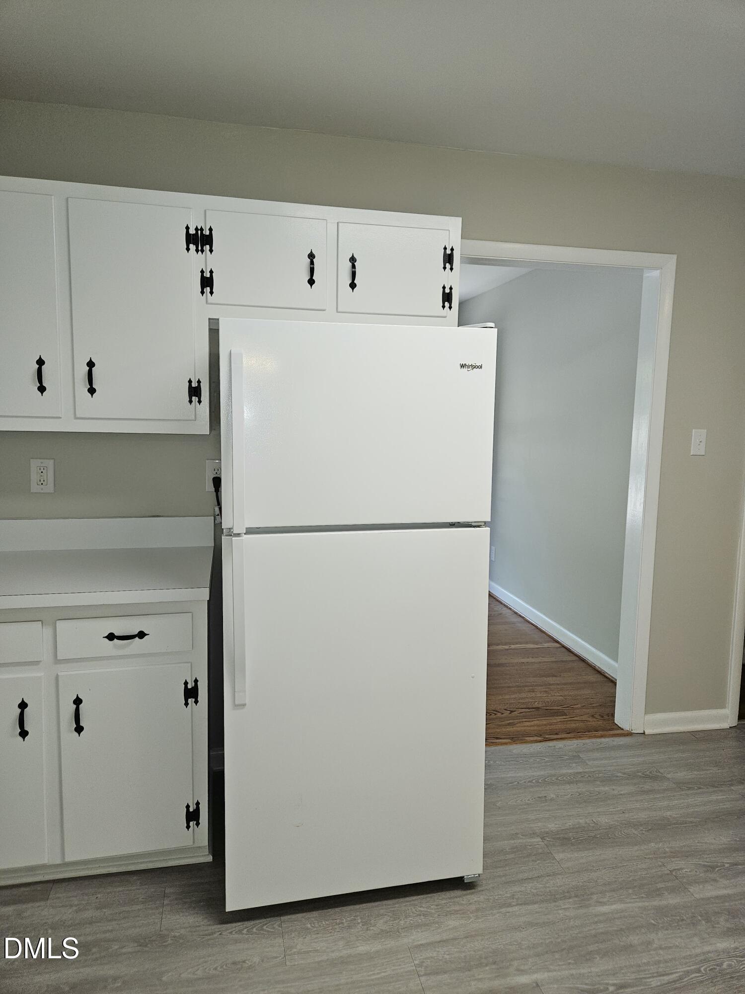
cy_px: 497
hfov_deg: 58.9
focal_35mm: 23
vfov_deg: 73.9
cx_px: 372
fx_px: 660
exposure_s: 1/60
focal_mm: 5.4
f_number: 1.8
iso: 50
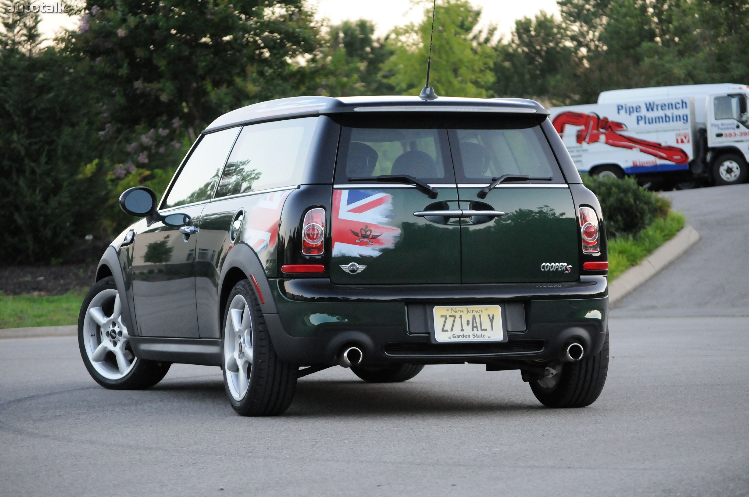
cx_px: 374
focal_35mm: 129
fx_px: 2681
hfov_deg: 15.9
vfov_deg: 10.6
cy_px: 248
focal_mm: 86
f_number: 5
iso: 2000
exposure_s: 1/400
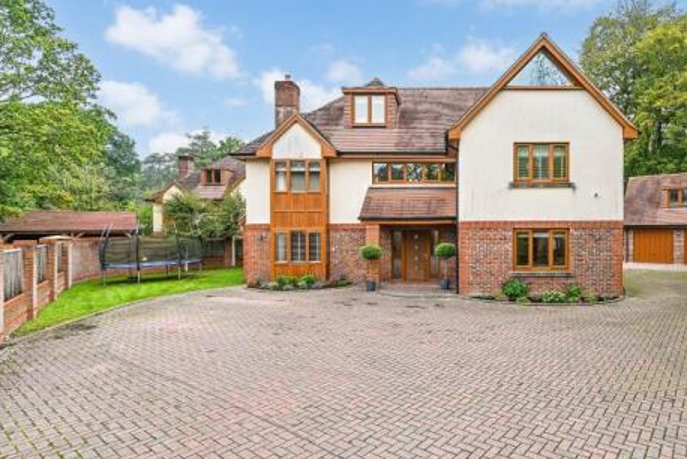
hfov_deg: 81.5
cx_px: 451
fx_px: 382
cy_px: 227
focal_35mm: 20
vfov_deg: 62.0
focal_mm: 14
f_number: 9
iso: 250
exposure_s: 1/30
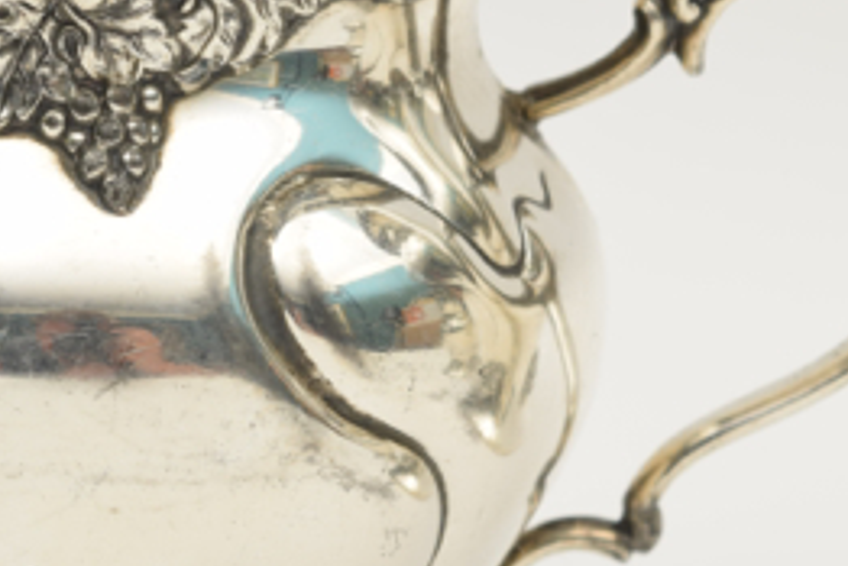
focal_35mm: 201
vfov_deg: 6.8
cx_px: 78
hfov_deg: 10.2
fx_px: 4742
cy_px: 134
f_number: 9
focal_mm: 55
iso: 100
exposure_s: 1/125
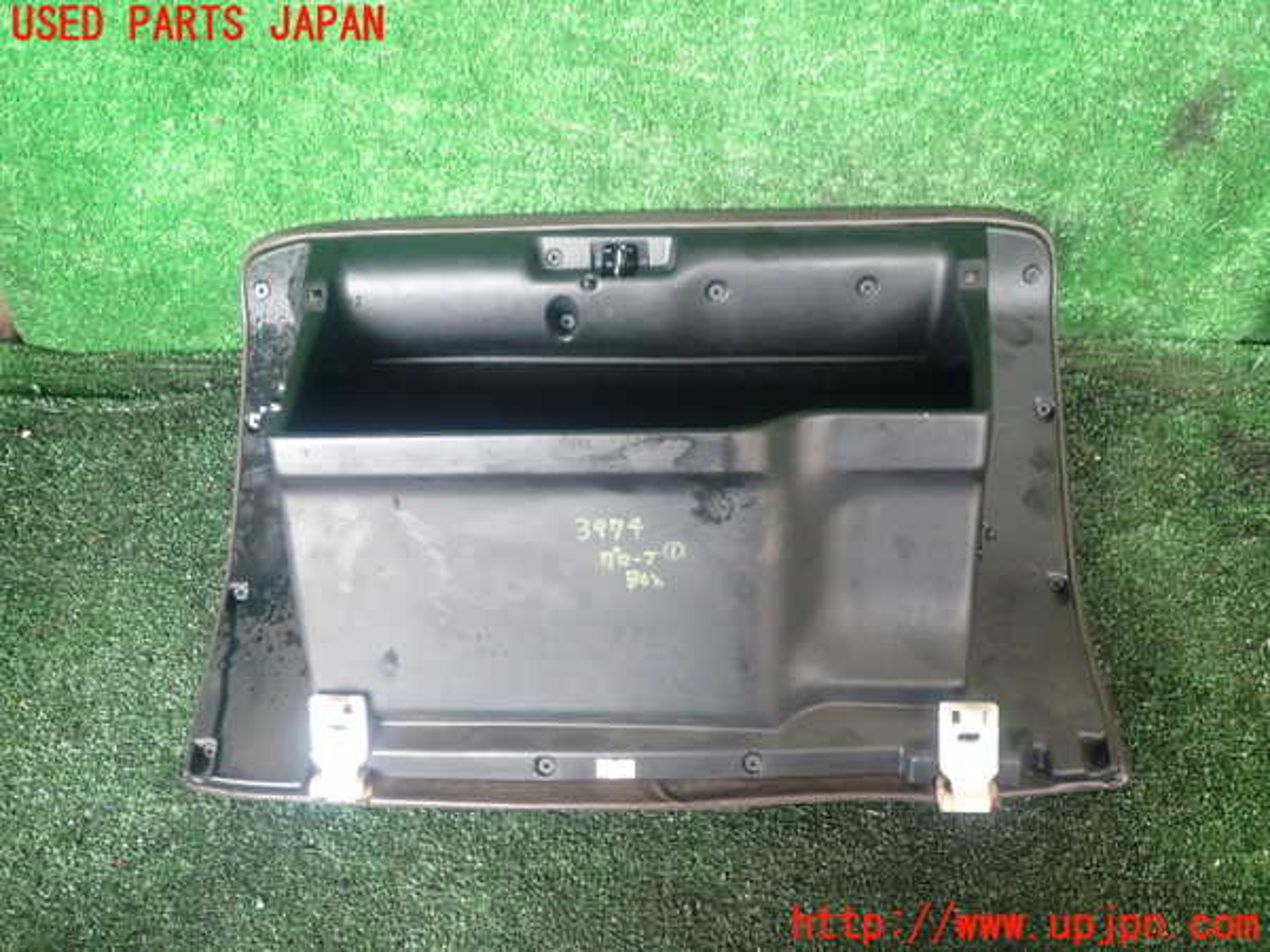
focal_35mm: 30
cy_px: 476
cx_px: 635
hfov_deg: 60.0
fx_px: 1101
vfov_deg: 46.8
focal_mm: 5.4
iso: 400
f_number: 2.3
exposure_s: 1/30
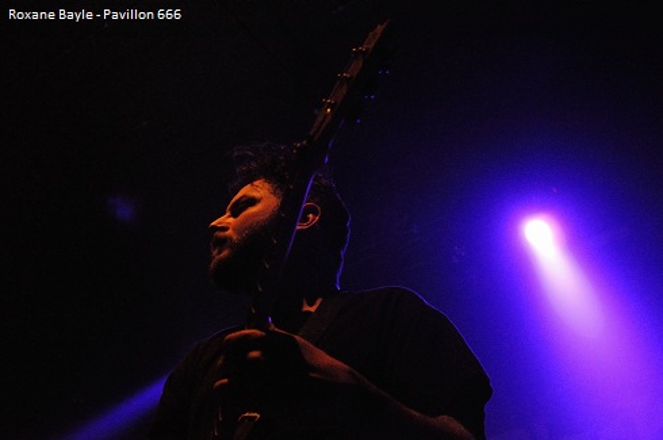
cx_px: 332
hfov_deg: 38.9
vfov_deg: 26.4
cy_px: 220
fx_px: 938
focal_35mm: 51
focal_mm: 34
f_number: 4.2
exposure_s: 1/60
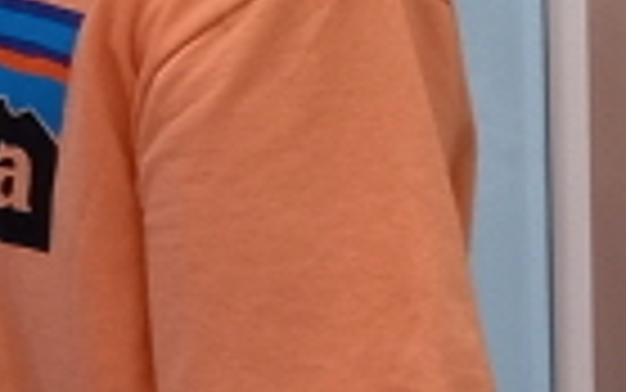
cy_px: -77
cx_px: 1673
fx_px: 3516
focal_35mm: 206
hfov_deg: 8.9
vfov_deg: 6.3
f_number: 2
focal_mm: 4.6
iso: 160
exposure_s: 1/29
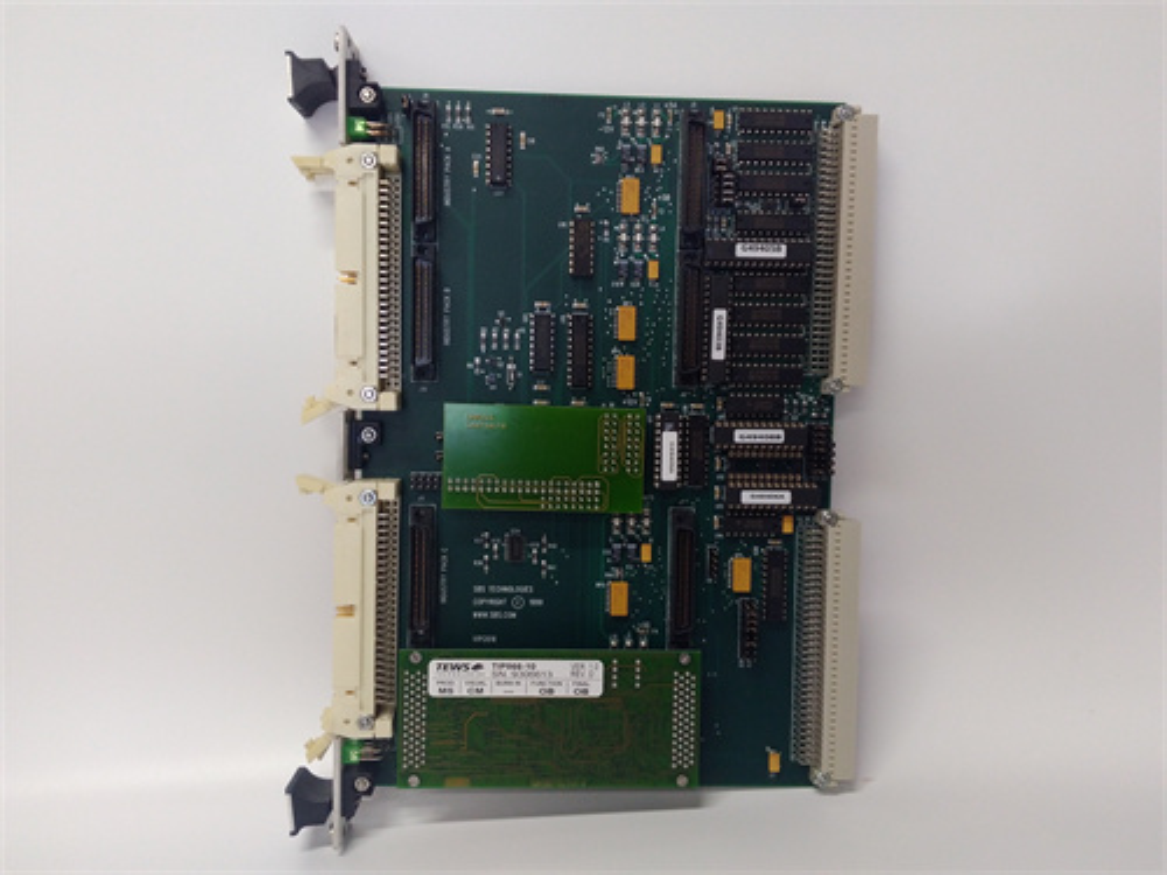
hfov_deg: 65.3
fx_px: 910
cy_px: 438
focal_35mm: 27
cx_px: 584
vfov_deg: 51.4
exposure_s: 1/33
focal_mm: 3.79
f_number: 2
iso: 194
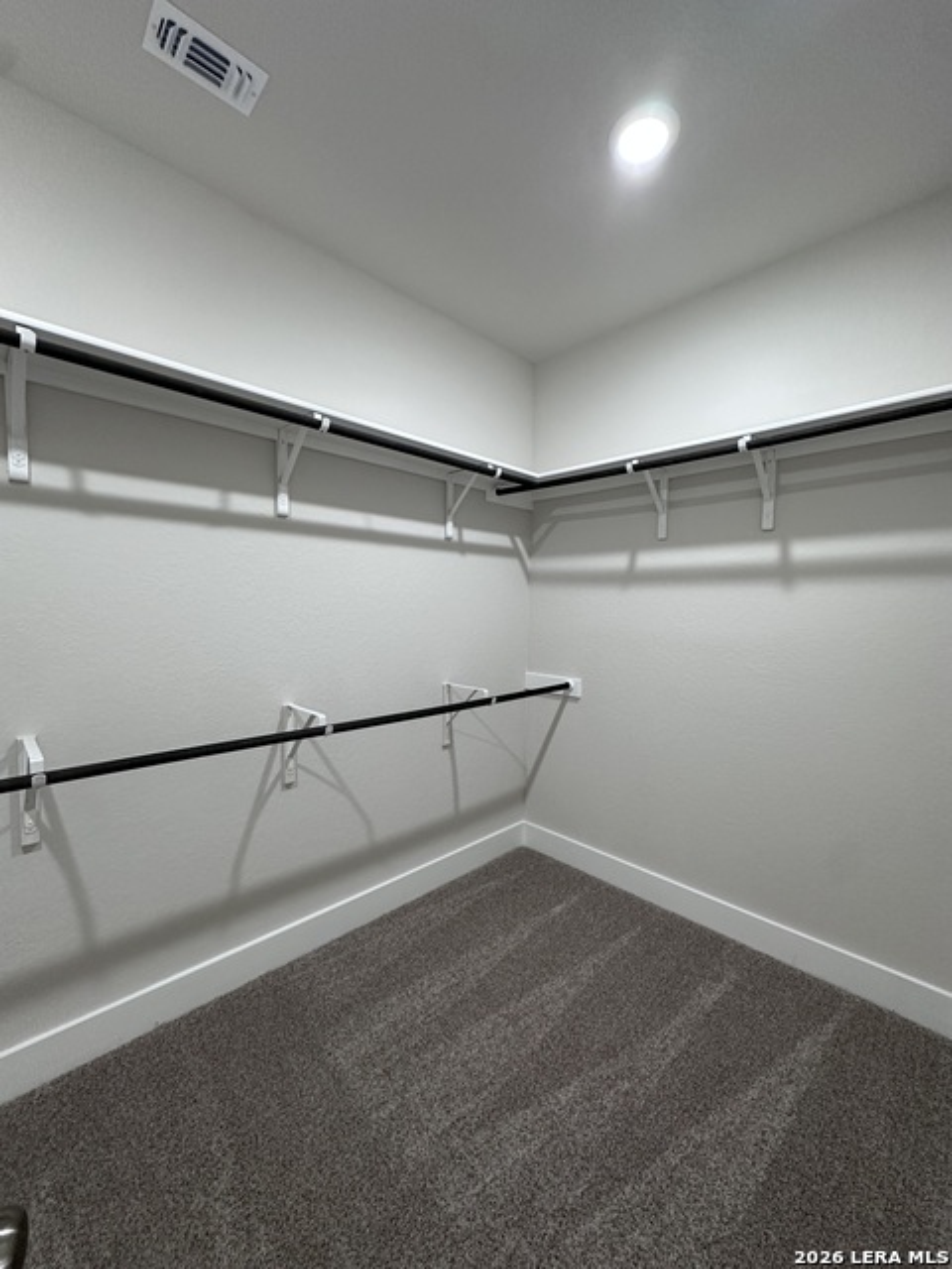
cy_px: 634
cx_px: 476
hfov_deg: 85.7
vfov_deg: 102.1
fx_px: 513
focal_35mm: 14
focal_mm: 2.22
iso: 200
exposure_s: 1/60
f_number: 2.2
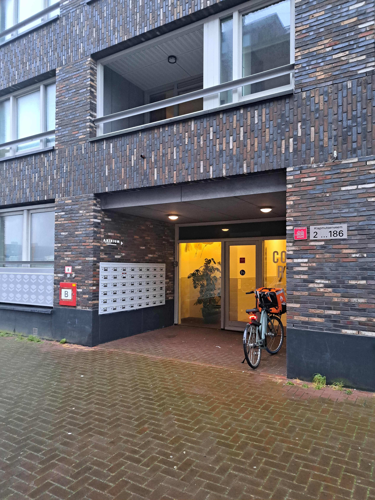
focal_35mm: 24
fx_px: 347
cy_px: 250
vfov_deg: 71.6
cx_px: 188
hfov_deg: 56.8
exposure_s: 1/50
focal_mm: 5.23
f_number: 1.8
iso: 500
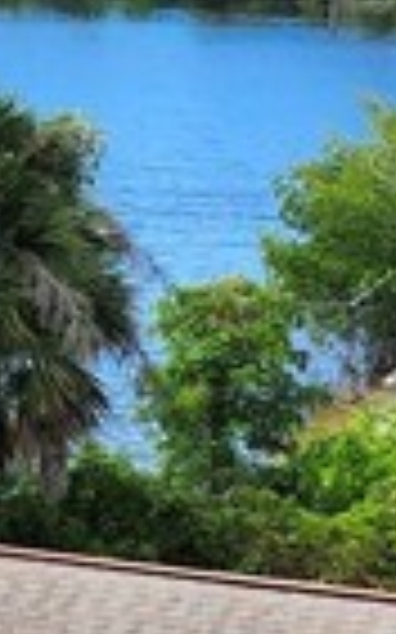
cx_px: -652
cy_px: -13
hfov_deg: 6.9
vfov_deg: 11.7
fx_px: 3059
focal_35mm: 177
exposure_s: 1/2500
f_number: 1.8
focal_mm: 5.54
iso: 25
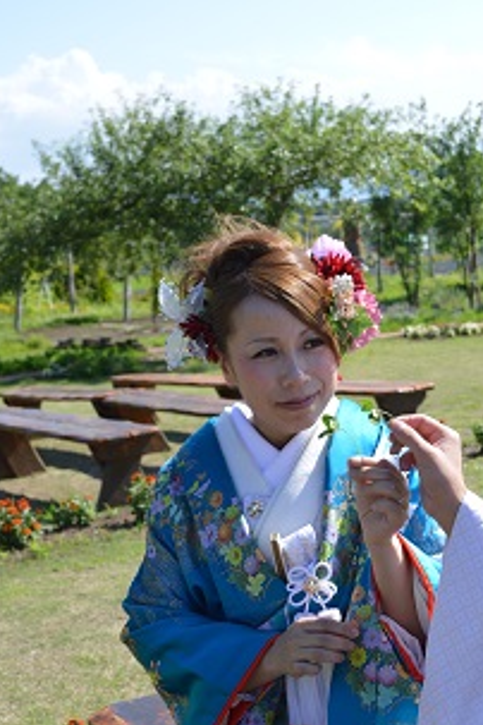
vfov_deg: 31.1
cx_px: 313
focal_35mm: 65
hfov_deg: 20.9
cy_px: 384
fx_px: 1303
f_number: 5
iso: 400
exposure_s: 1/1250
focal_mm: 29
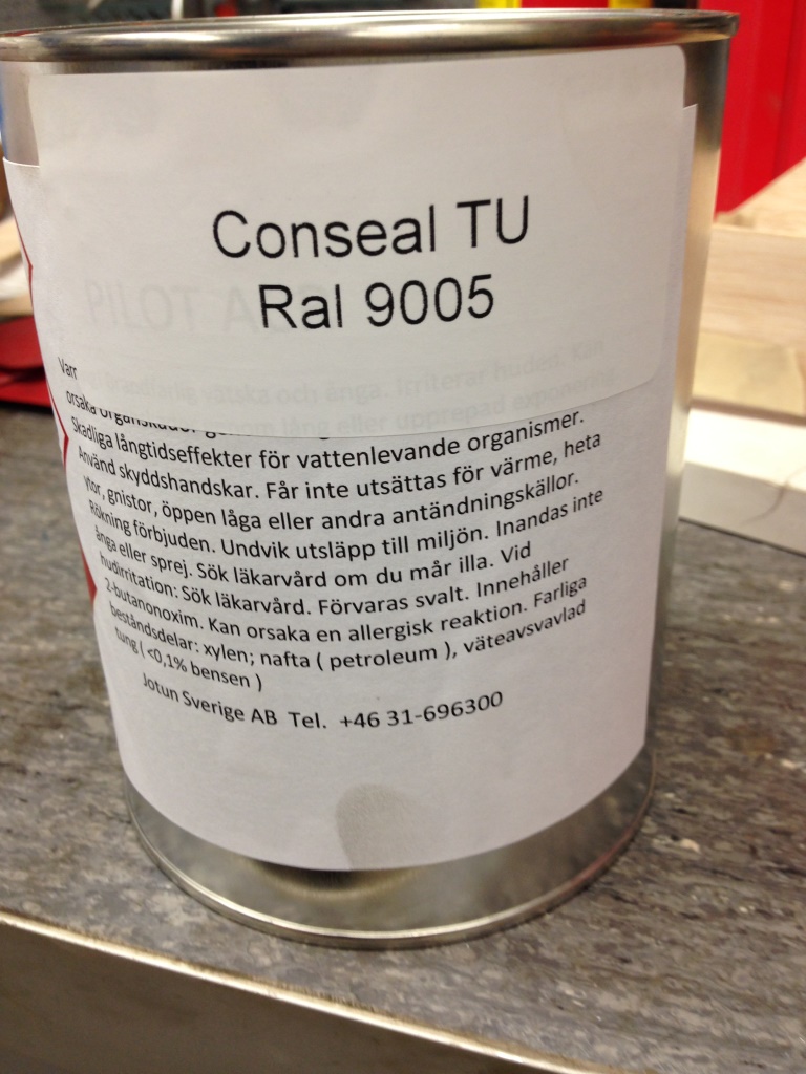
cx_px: 403
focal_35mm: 33
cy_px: 537
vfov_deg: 55.4
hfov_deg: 42.9
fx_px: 1024
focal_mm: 4.12
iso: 64
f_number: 2.4
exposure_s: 1/20
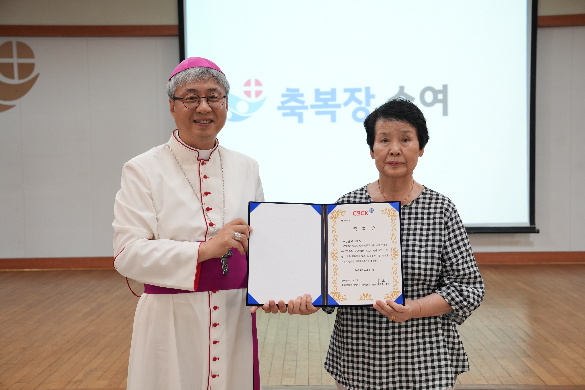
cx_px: 292
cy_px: 195
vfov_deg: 28.6
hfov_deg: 41.9
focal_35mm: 47
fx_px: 764
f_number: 4.5
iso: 1250
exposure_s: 1/125
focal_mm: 47
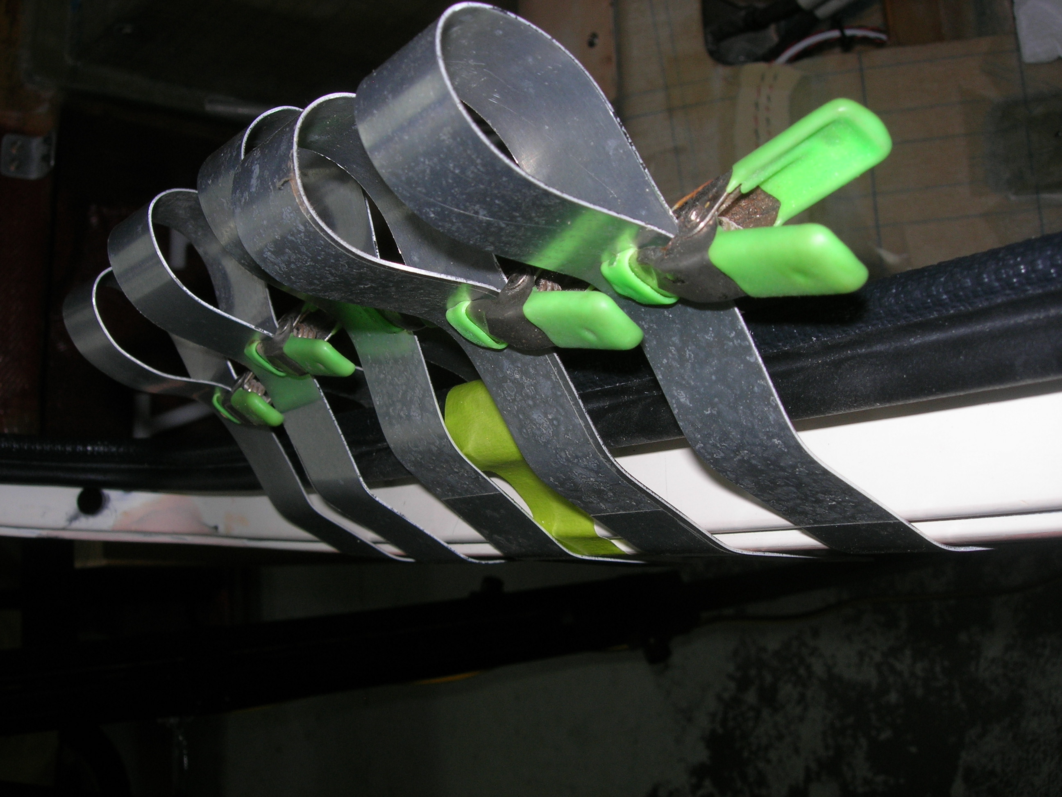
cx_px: 531
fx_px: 1166
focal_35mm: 38
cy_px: 398
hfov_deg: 49.0
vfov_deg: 37.7
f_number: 4.8
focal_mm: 7.8
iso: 64
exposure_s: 1/60.1
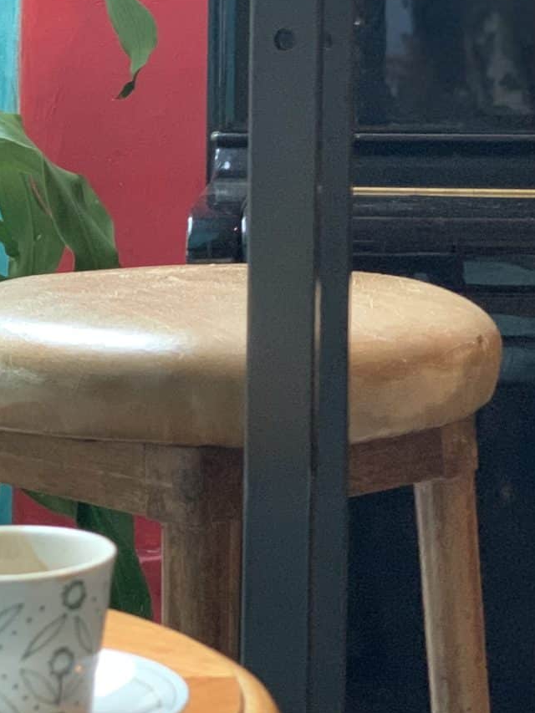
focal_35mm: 117
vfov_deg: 16.5
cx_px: 359
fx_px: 2410
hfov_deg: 12.6
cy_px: 28
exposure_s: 1/33
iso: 400
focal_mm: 6
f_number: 2.4
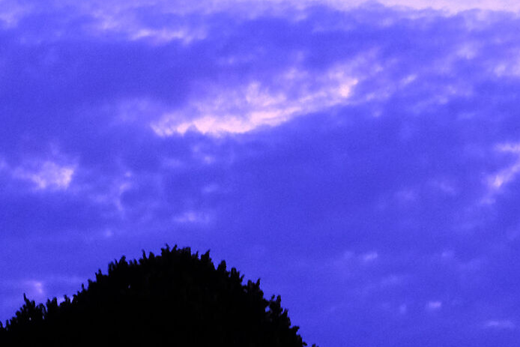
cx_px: 294
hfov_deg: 7.2
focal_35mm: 287
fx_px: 4146
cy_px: 421
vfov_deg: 4.8
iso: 2000
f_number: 4
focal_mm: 55
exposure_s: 1/1.59
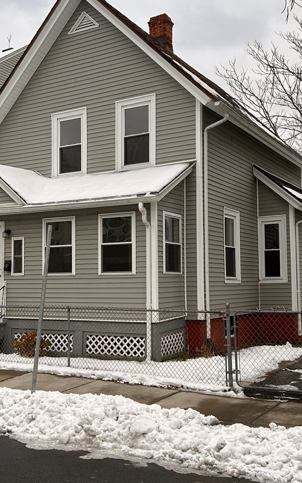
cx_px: 116
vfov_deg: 44.4
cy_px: 247
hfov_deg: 28.5
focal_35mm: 45
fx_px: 593
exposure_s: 1/476
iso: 50
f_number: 1.5
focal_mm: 5.7
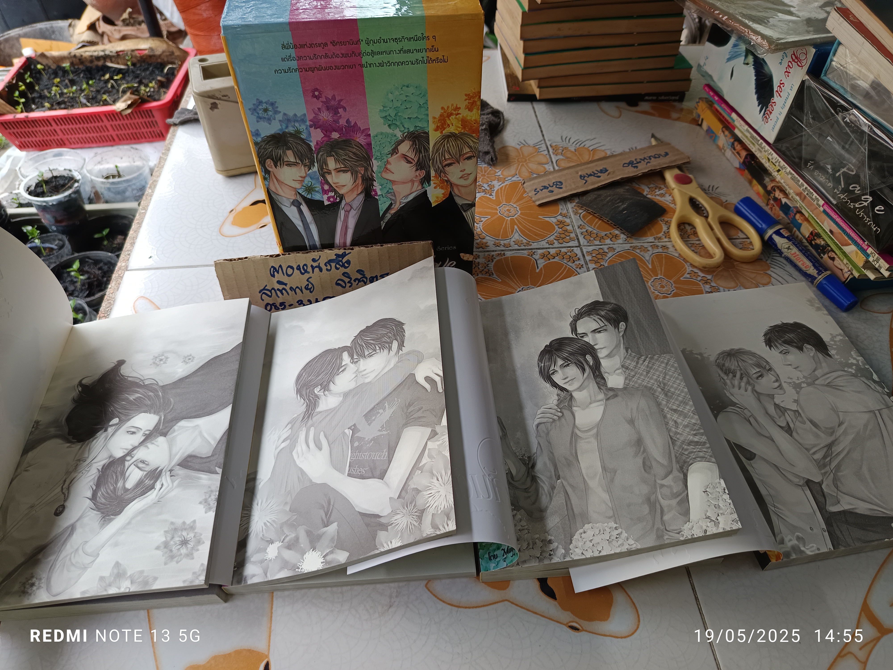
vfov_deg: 56.8
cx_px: 446
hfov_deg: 71.6
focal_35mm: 24
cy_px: 335
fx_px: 619
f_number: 1.7
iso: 114
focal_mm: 5.31
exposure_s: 1/50
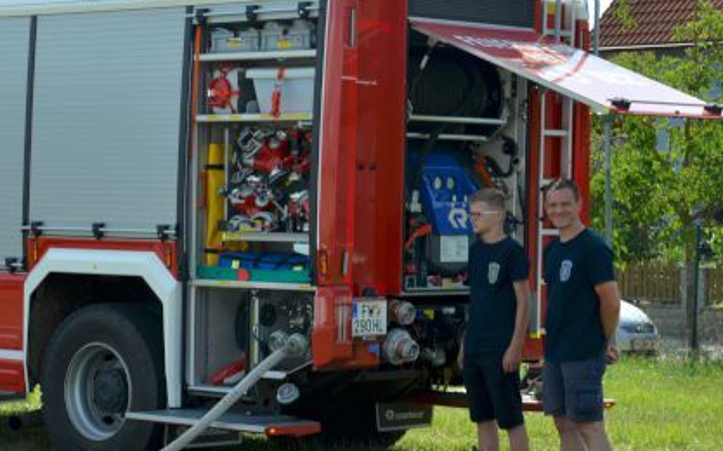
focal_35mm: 119
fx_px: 2343
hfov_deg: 17.5
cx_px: 253
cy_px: 253
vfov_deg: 11.0
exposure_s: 1/250
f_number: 8
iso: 140
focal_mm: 50
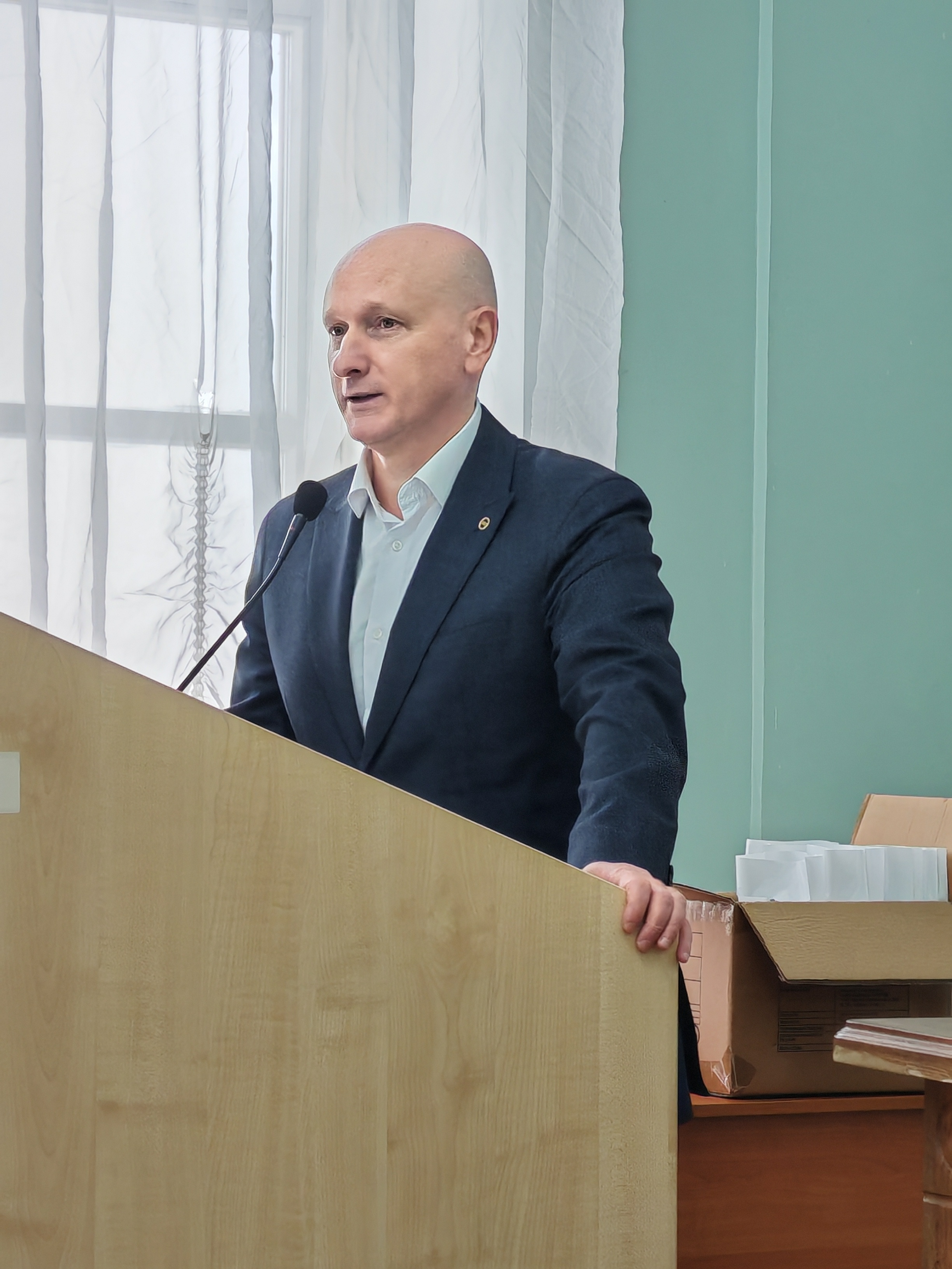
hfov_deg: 12.7
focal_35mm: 117
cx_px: 476
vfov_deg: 16.8
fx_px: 4290
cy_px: 634
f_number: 2.4
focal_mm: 8.67
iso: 320
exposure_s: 1/50
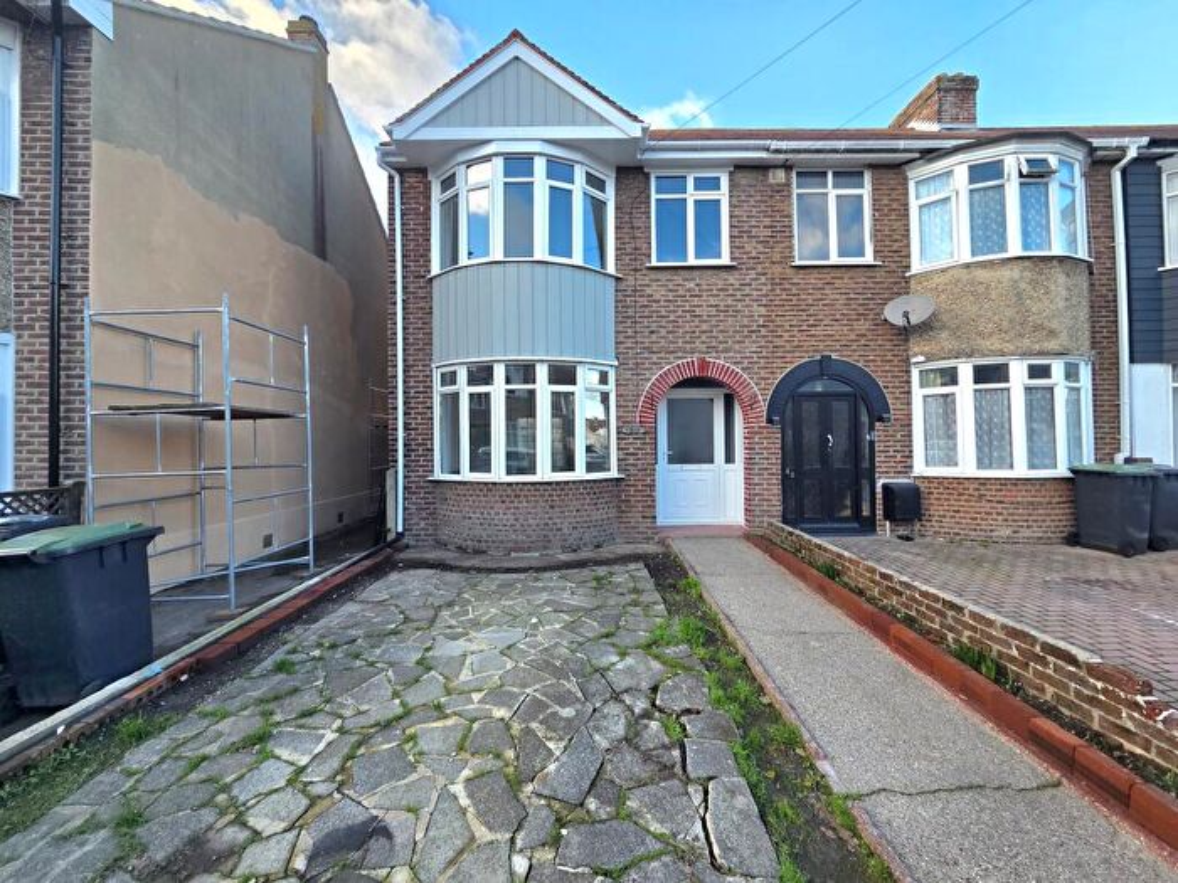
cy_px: 442
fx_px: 442
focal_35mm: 13
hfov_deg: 106.2
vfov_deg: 89.9
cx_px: 589
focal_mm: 2.2
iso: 50
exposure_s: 1/417
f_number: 2.2
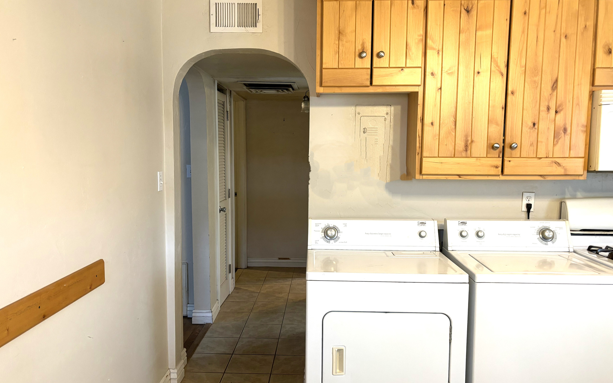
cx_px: 306
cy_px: 195
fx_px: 484
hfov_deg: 64.6
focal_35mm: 29
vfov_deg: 43.1
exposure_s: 1/60
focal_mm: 5.96
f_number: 1.6
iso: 160
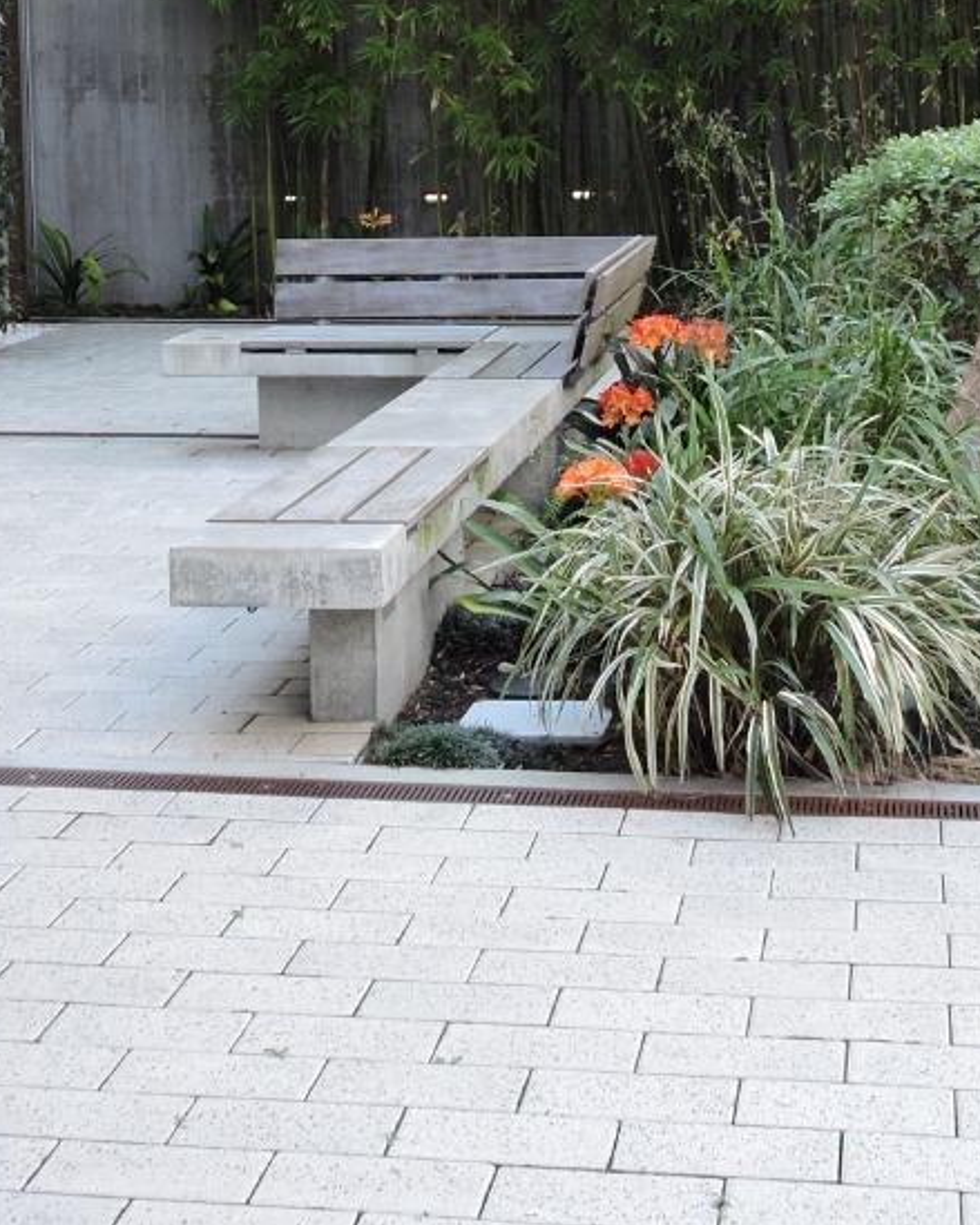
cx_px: 540
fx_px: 2321
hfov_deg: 23.8
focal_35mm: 64
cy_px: 166
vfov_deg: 28.6
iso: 100
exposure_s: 1/60
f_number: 3.3
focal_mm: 4.3
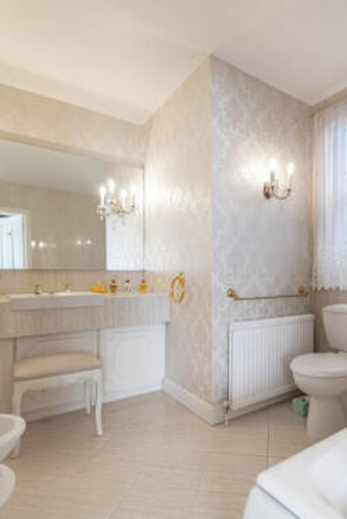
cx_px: 232
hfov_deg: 58.2
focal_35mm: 21
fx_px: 303
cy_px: 275
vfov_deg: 81.1
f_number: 9
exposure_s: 1/5
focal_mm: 12
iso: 320
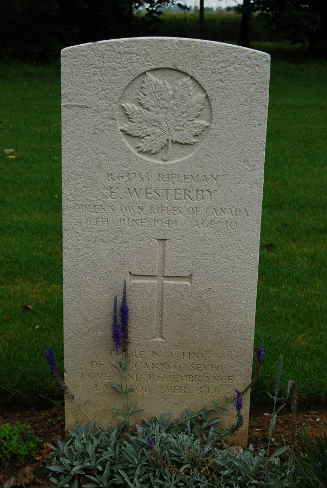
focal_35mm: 60
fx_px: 815
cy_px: 244
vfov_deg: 33.4
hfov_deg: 22.7
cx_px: 164
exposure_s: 1/250
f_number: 8
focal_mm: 40
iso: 200
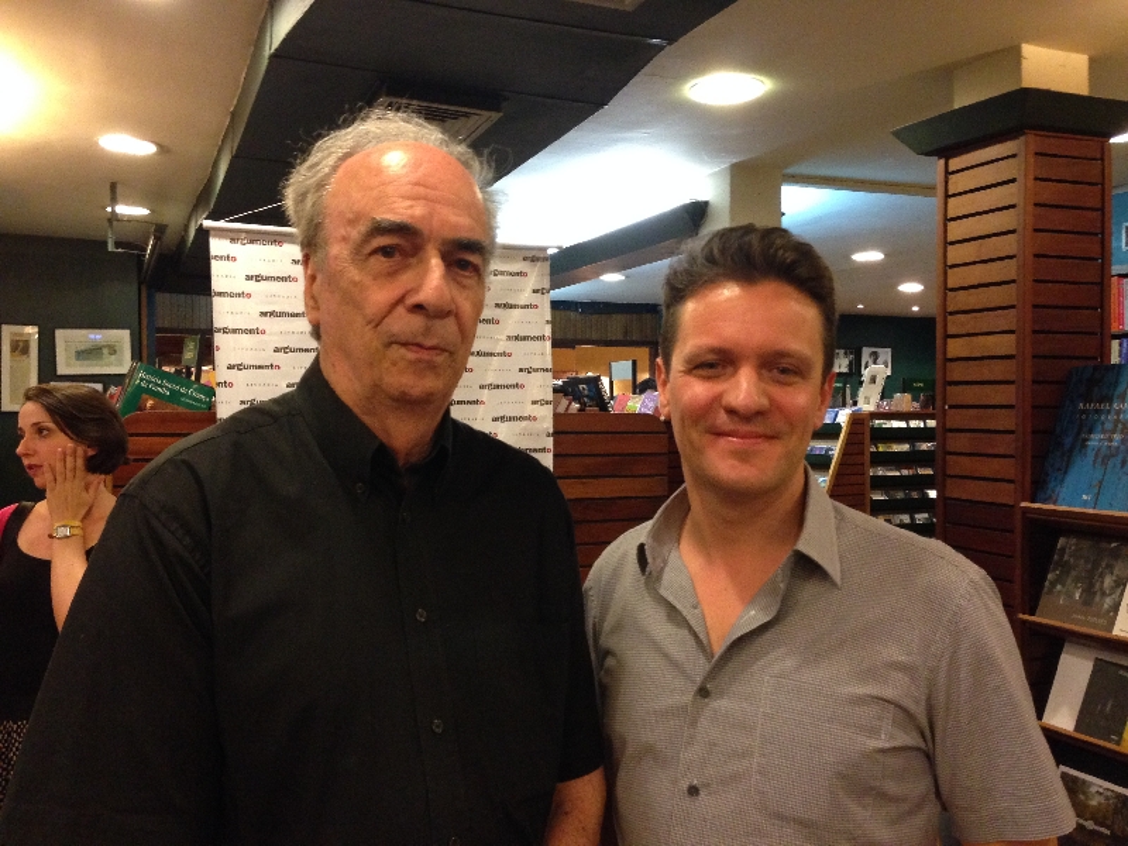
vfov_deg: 42.9
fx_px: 1075
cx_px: 564
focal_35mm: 33
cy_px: 423
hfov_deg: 55.4
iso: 400
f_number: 2.4
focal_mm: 4.12
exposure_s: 1/20
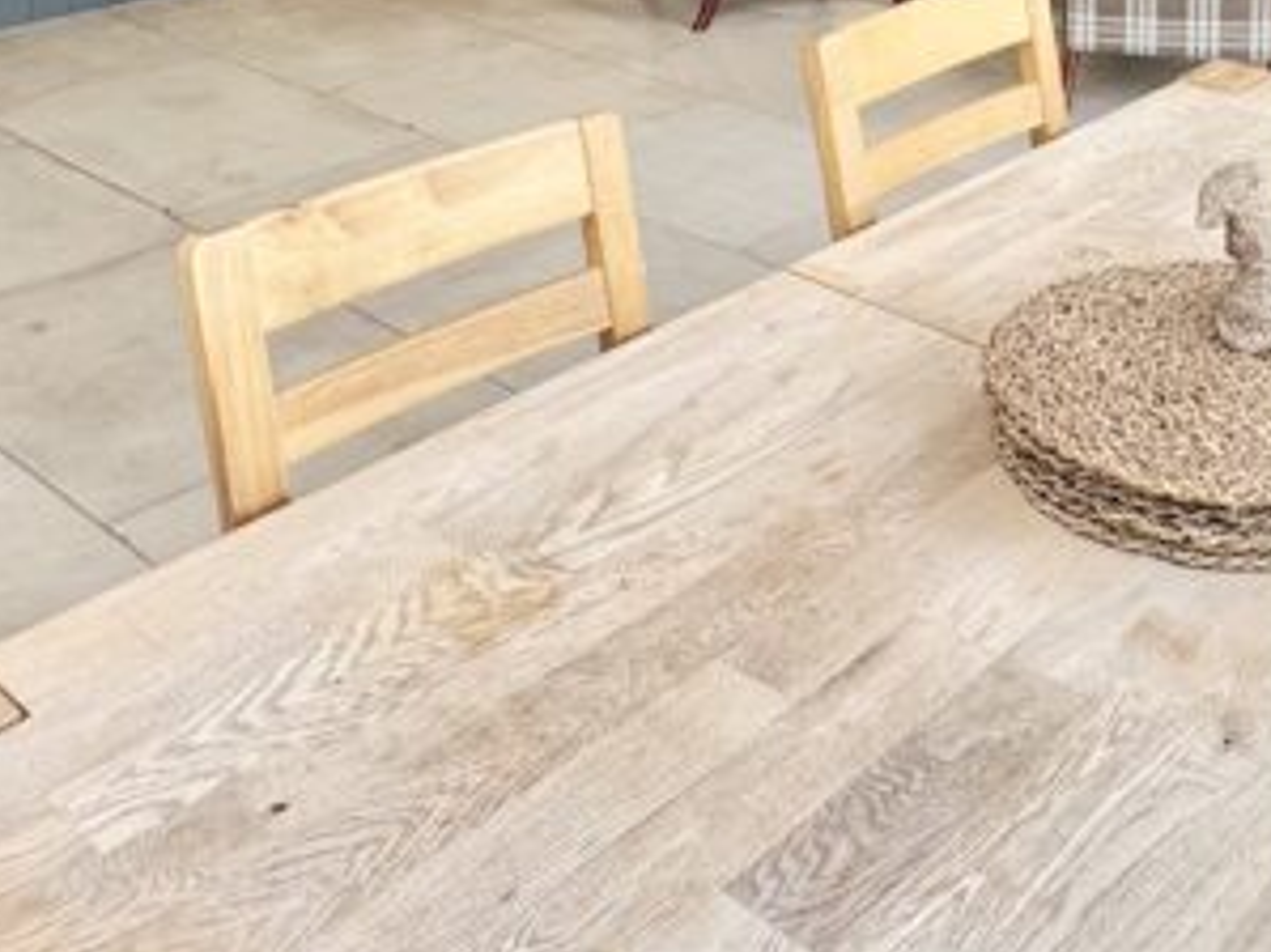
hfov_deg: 37.9
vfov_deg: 26.8
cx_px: 1054
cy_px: -191
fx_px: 1762
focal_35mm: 48
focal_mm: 2.22
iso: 40
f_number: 2.2
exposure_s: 1/105
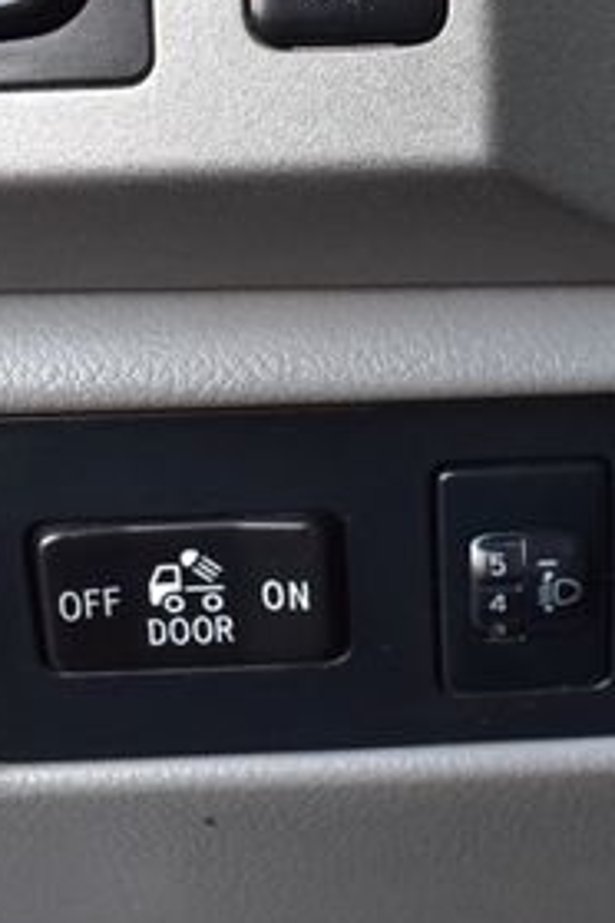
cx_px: 562
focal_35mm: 62
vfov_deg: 32.1
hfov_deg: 21.4
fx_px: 1589
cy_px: 291
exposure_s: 1/15
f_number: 6.3
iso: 900
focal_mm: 18
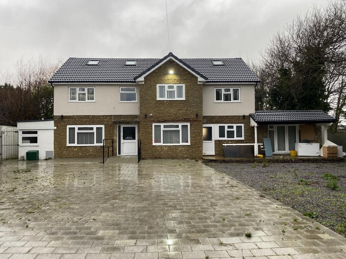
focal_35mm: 26
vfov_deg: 53.1
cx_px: 173
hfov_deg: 67.3
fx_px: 260
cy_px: 130
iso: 50
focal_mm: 4.25
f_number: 1.8
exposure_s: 1/100
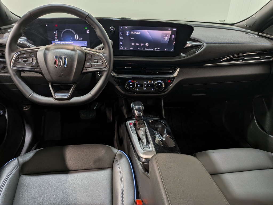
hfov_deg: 71.6
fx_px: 189
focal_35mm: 24
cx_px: 136
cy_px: 102
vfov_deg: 56.8
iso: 30
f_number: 1.7
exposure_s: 1/110
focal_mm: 4.53
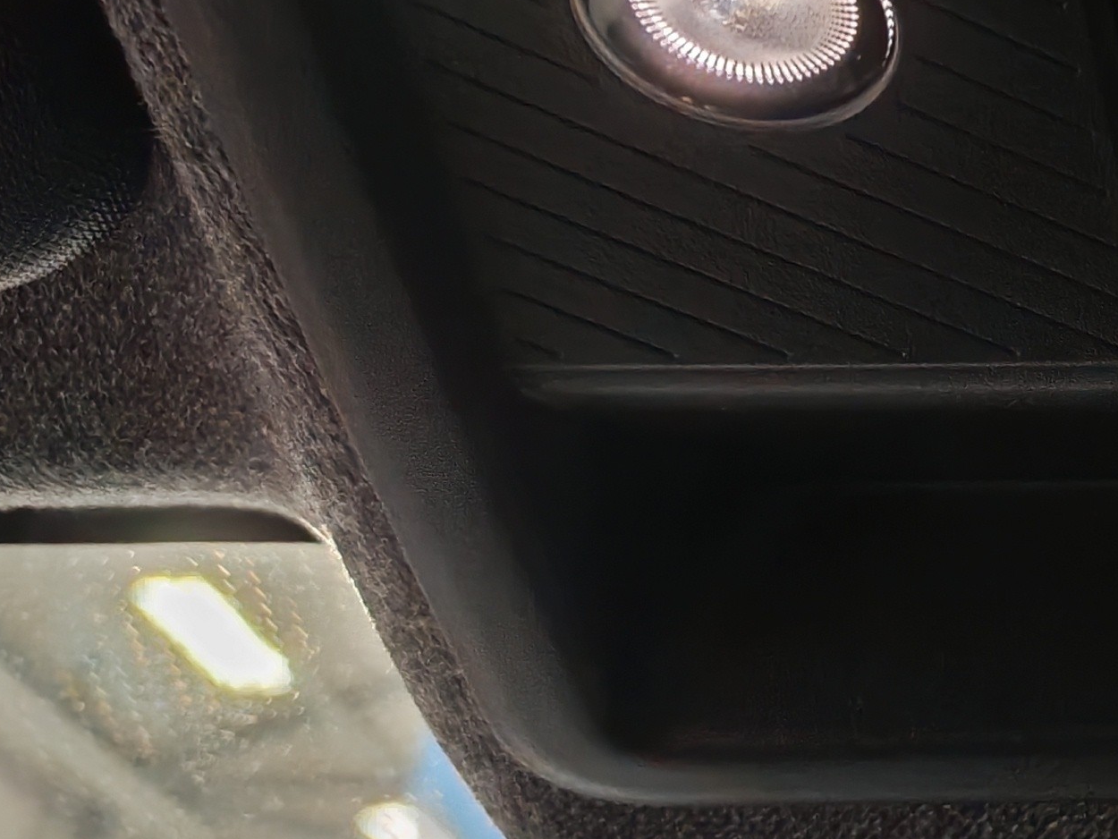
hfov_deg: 18.0
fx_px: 3069
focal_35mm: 95
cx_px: 1756
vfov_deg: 15.5
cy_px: 219
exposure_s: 1/100
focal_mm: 6.12
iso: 1240
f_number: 1.9
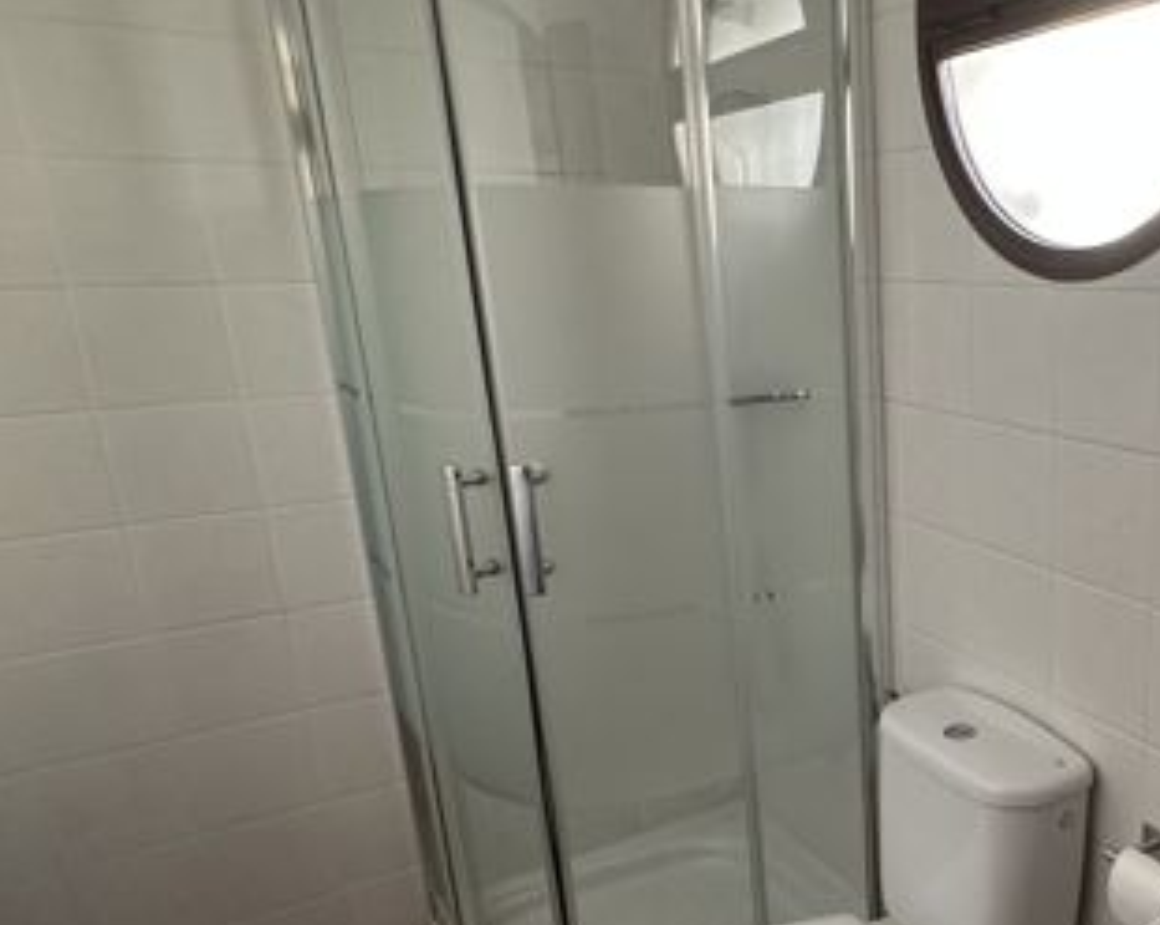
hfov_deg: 51.7
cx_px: 1005
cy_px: 563
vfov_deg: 46.7
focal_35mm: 31
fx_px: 1063
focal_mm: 2.22
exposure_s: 1/99
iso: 160
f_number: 2.2
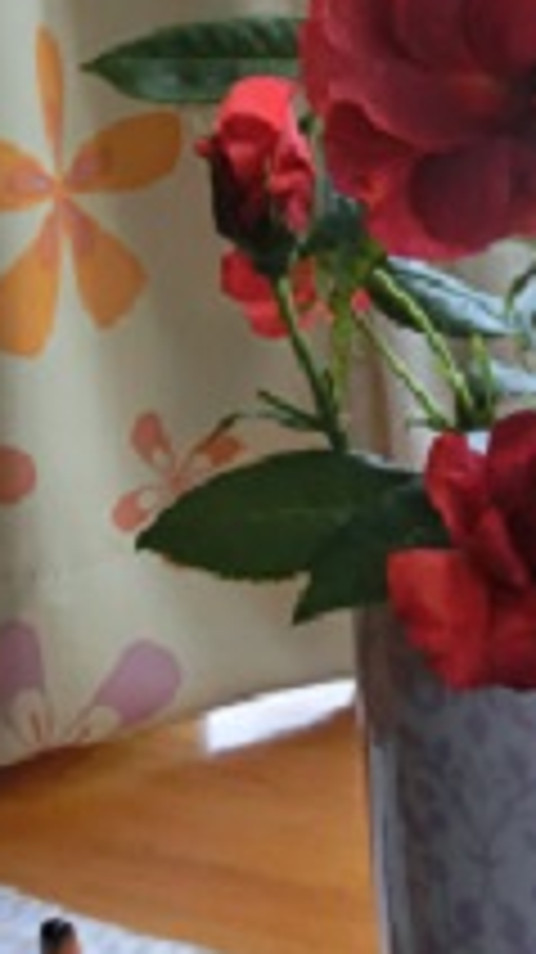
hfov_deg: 19.4
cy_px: 441
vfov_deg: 34.4
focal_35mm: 61
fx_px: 1544
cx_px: 468
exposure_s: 1/125
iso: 200
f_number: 3.3
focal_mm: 4.4
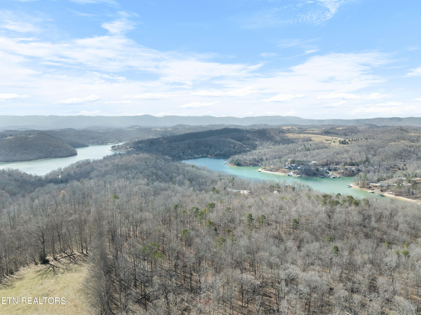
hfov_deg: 71.6
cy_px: 158
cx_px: 210
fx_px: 292
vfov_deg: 56.8
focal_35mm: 24
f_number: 2.8
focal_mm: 12.29
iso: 210
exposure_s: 1/400
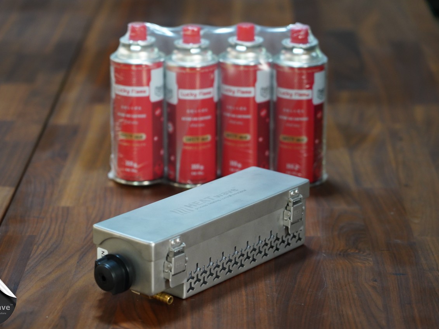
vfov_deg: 13.0
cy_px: 165
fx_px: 1446
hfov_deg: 17.3
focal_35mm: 114
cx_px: 205
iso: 2500
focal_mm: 105
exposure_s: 1/125
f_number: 4
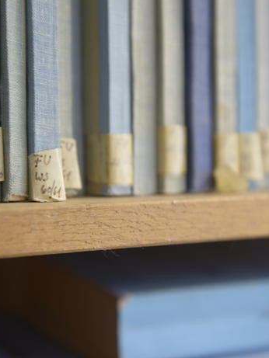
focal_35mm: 70
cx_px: 126
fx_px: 725
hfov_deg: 21.0
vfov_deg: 27.8
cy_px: 179
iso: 640
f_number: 3.5
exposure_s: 1/50
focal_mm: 48
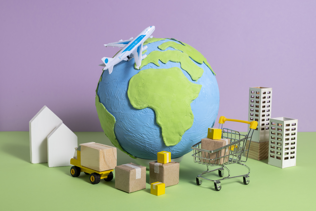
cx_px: 158
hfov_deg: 39.6
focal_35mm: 50
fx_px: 439
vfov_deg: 27.0
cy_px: 106
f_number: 13
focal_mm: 50
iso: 200
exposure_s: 1/125
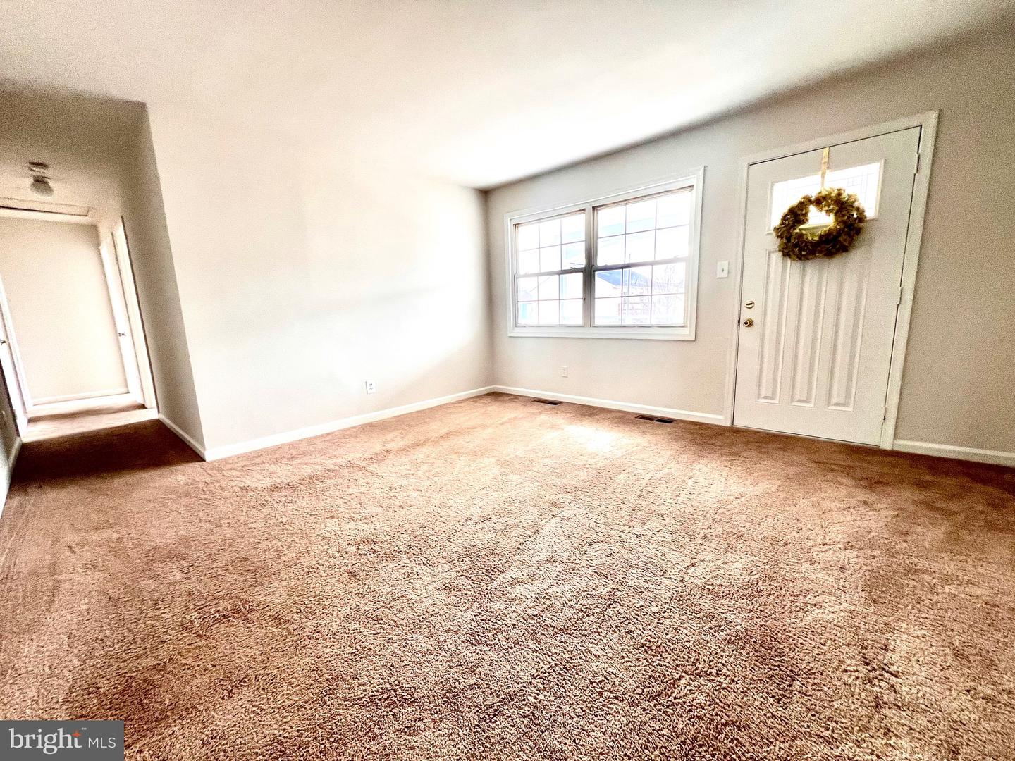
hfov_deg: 106.2
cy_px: 380
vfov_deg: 89.9
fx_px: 381
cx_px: 508
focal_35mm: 13
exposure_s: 1/120
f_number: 1.8
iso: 160
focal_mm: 1.57
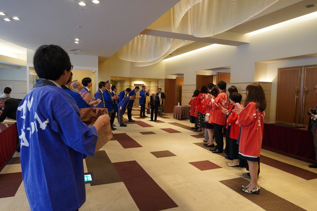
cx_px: 158
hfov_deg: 72.6
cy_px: 106
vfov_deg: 52.2
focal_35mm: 24
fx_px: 216
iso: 800
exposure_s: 1/30
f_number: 5.6
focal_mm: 24.5
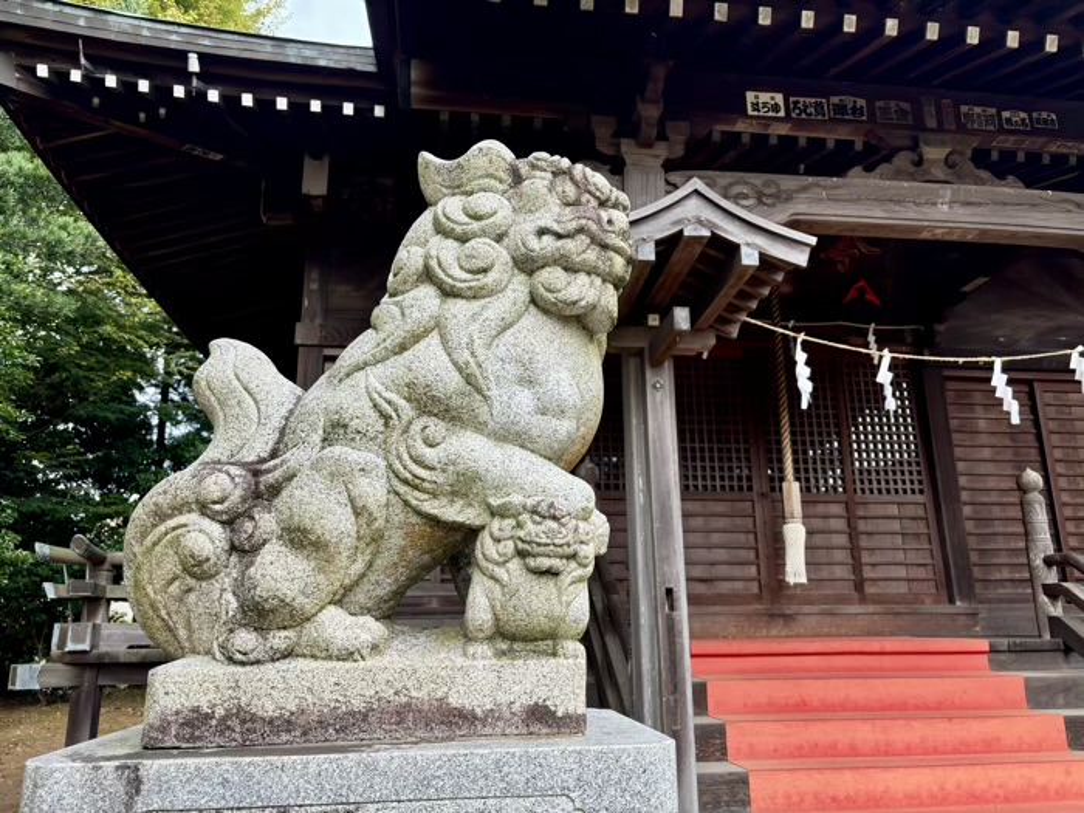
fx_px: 814
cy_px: 406
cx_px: 542
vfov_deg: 53.1
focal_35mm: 26
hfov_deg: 67.3
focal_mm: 5.96
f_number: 1.6
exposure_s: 1/276
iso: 50
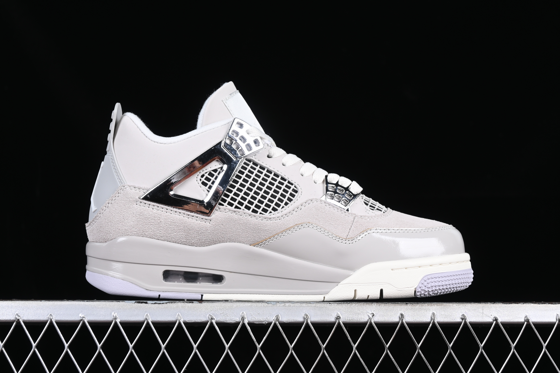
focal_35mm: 72
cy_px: 186
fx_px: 1120
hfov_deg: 28.1
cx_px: 280
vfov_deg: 18.9
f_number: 7.1
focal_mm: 48
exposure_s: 1/80
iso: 160
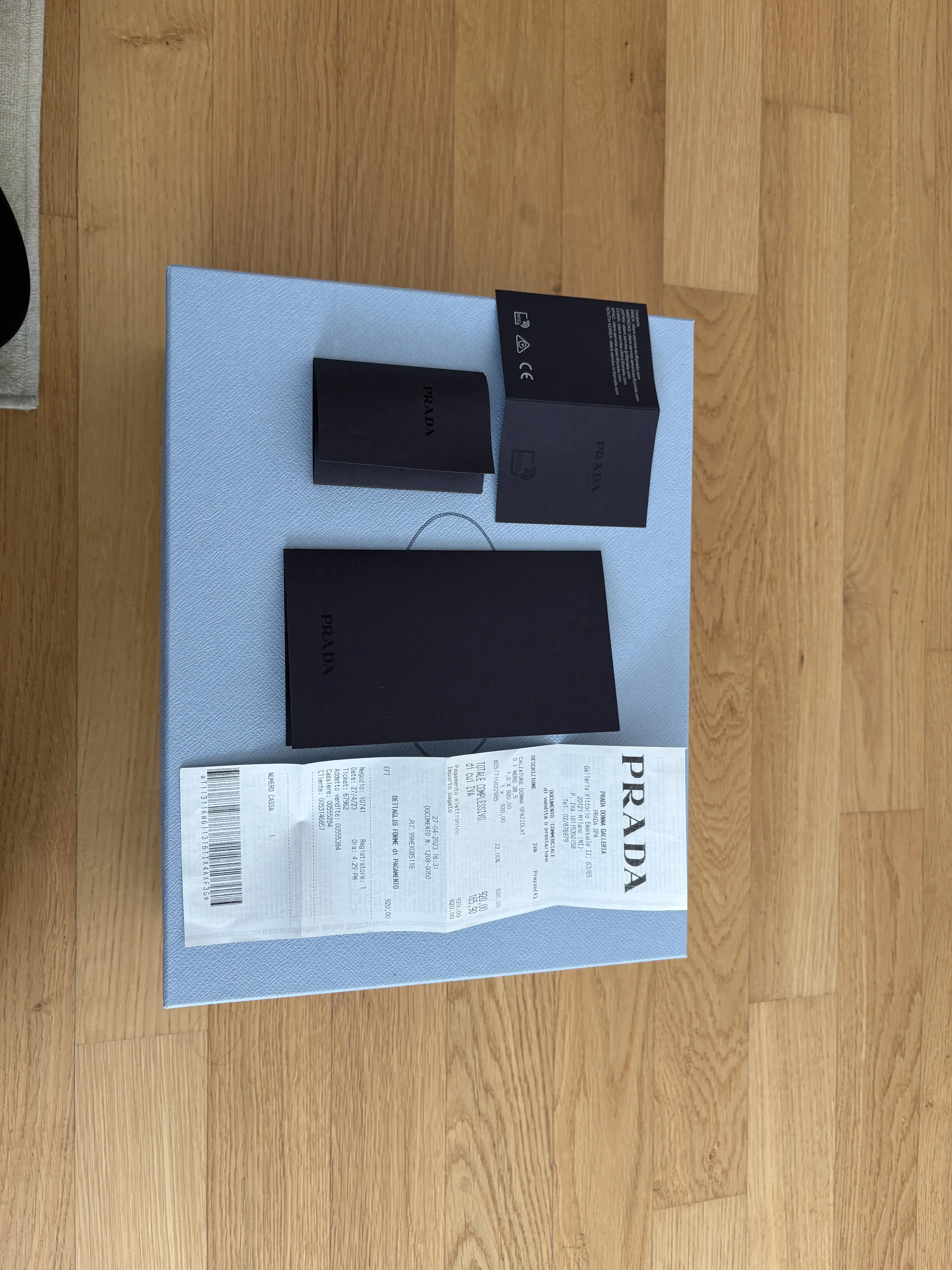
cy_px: 635
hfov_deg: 53.1
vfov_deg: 67.3
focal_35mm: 26
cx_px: 476
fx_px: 953
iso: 80
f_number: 1.6
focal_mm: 5.96
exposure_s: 1/122
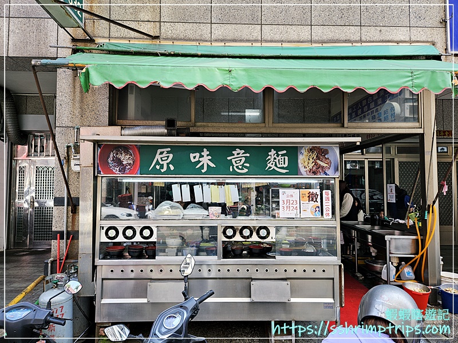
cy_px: 172
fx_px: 304
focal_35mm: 23
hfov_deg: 73.9
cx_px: 229
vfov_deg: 58.9
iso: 25
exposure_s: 1/180
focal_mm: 5.4
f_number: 1.8
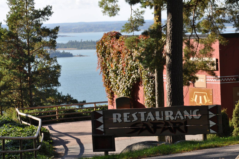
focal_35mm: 168
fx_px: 1114
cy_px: 80
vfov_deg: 8.2
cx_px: 120
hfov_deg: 12.2
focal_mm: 112
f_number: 8
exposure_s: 1/250
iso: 200
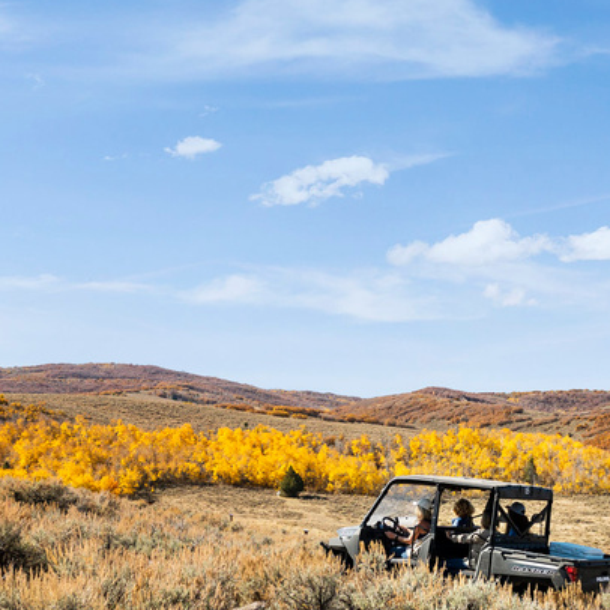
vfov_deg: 28.5
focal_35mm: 60
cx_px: 300
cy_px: 396
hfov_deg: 28.6
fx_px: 1196
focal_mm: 28
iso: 200
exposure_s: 1/800
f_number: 5.6
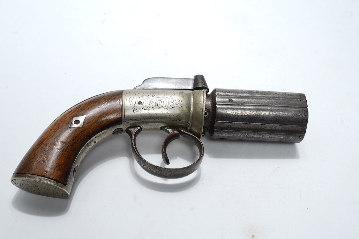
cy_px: 120
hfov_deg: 43.6
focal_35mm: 45
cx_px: 180
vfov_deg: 29.9
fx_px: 449
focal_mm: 30
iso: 64
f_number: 22
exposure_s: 1/100
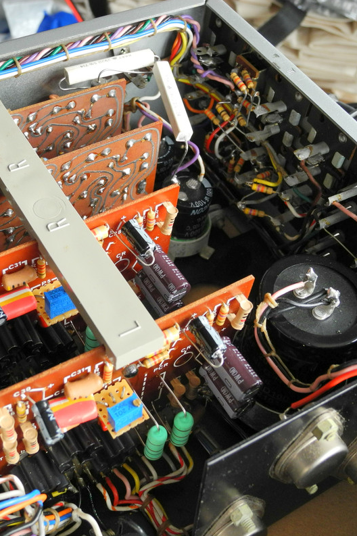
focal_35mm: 49
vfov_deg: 40.4
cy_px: 268
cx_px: 156
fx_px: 729
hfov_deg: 27.5
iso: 250
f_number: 3.2
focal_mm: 7.4
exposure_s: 1/60
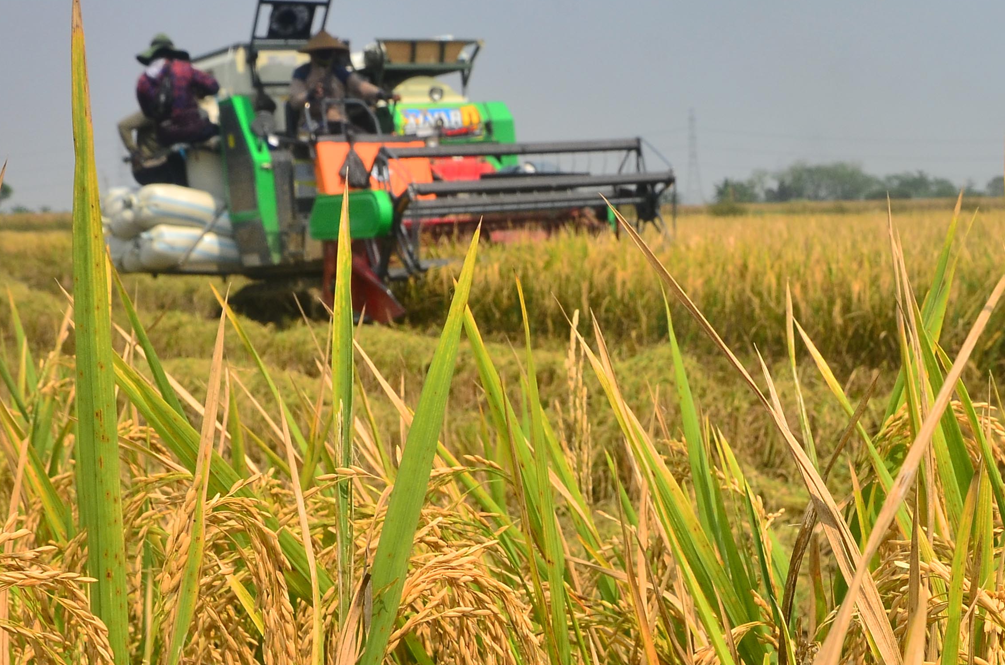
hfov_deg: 30.0
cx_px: 857
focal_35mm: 65
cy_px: 559
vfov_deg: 20.5
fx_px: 1811
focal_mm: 20
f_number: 9.5
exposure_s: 1/350
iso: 200
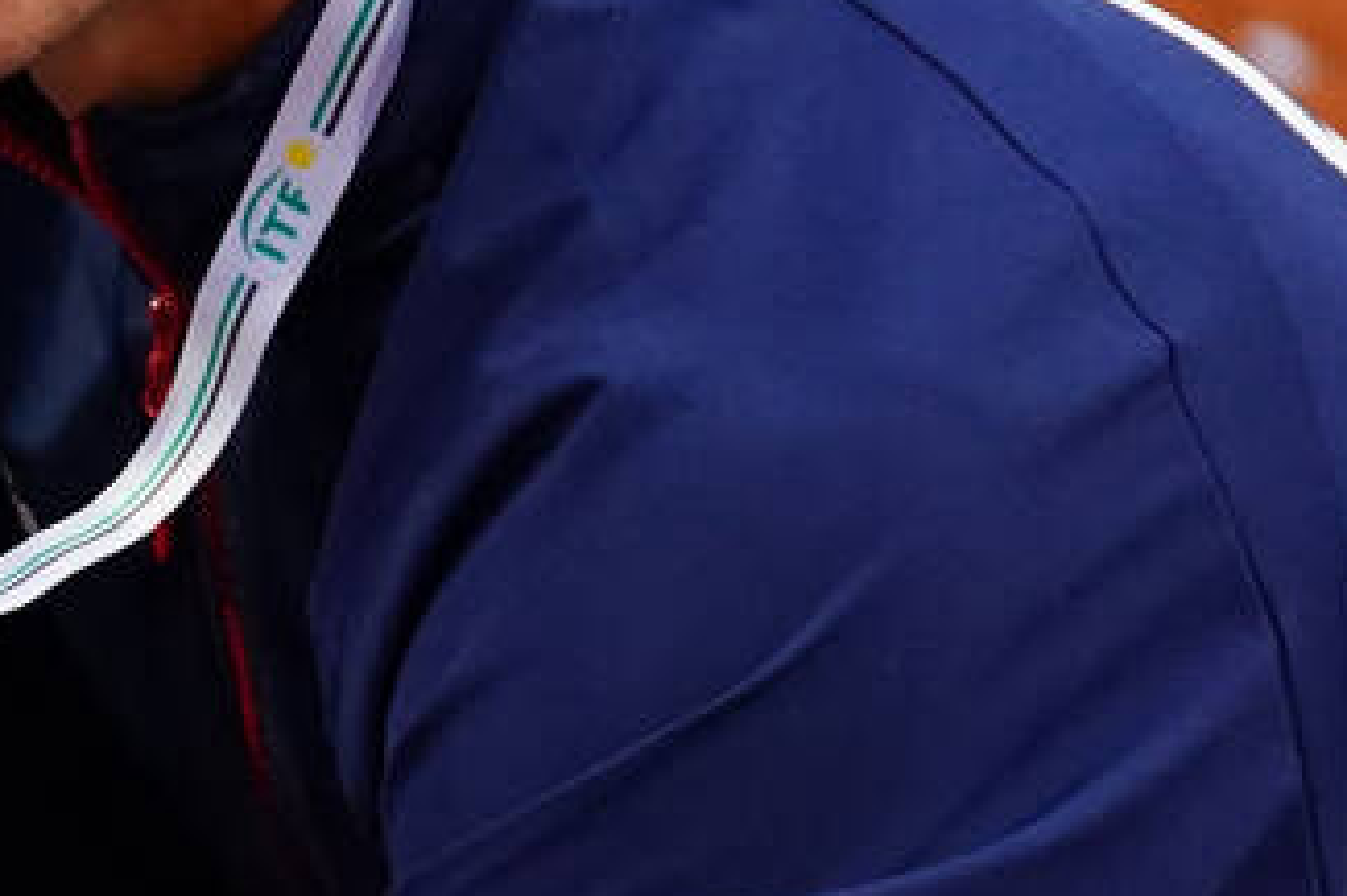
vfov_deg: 3.3
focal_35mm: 412
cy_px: 1243
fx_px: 15407
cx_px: -2103
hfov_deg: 4.8
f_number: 2.8
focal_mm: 70
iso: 3200
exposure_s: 1/800
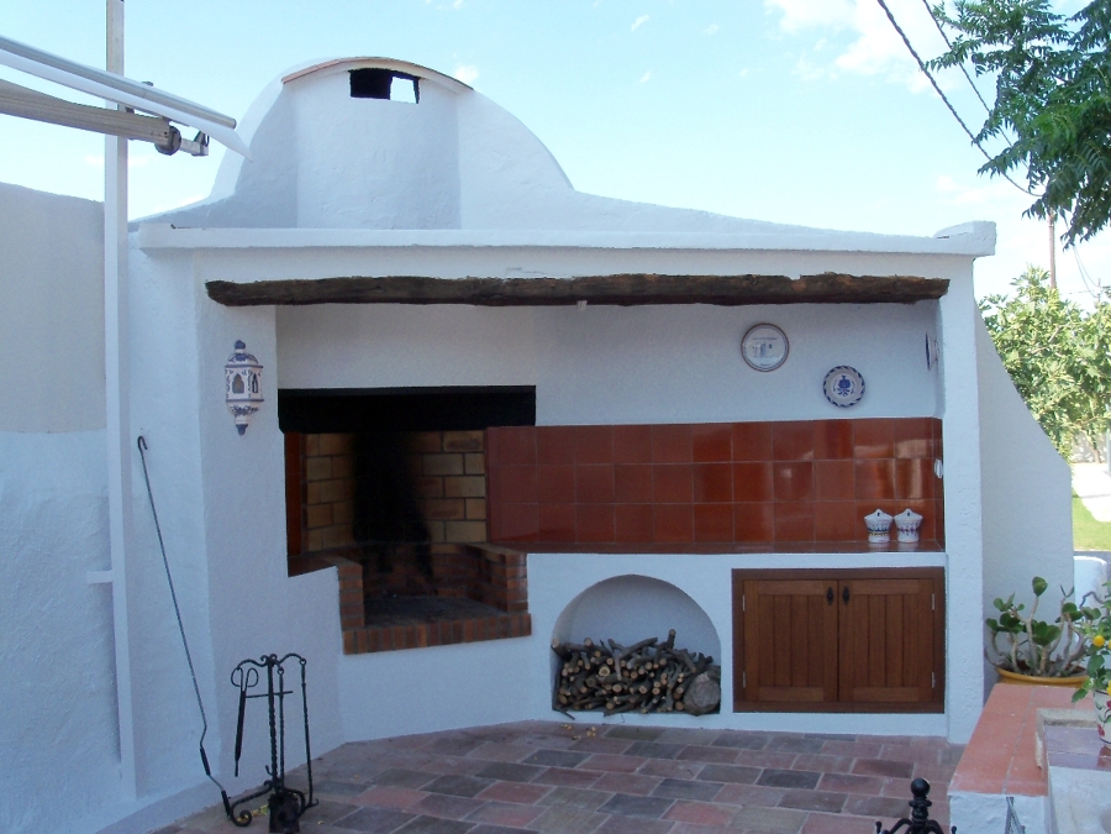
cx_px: 556
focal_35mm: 35
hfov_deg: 52.6
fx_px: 1123
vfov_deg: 40.7
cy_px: 417
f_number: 3
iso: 80
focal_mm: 6.3
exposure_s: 1/400
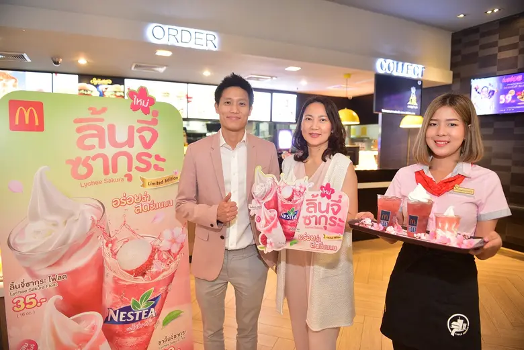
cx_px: 262
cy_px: 175
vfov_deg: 53.2
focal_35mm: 24
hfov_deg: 73.7
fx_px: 350
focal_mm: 24
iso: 1600
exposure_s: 1/100
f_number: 3.2
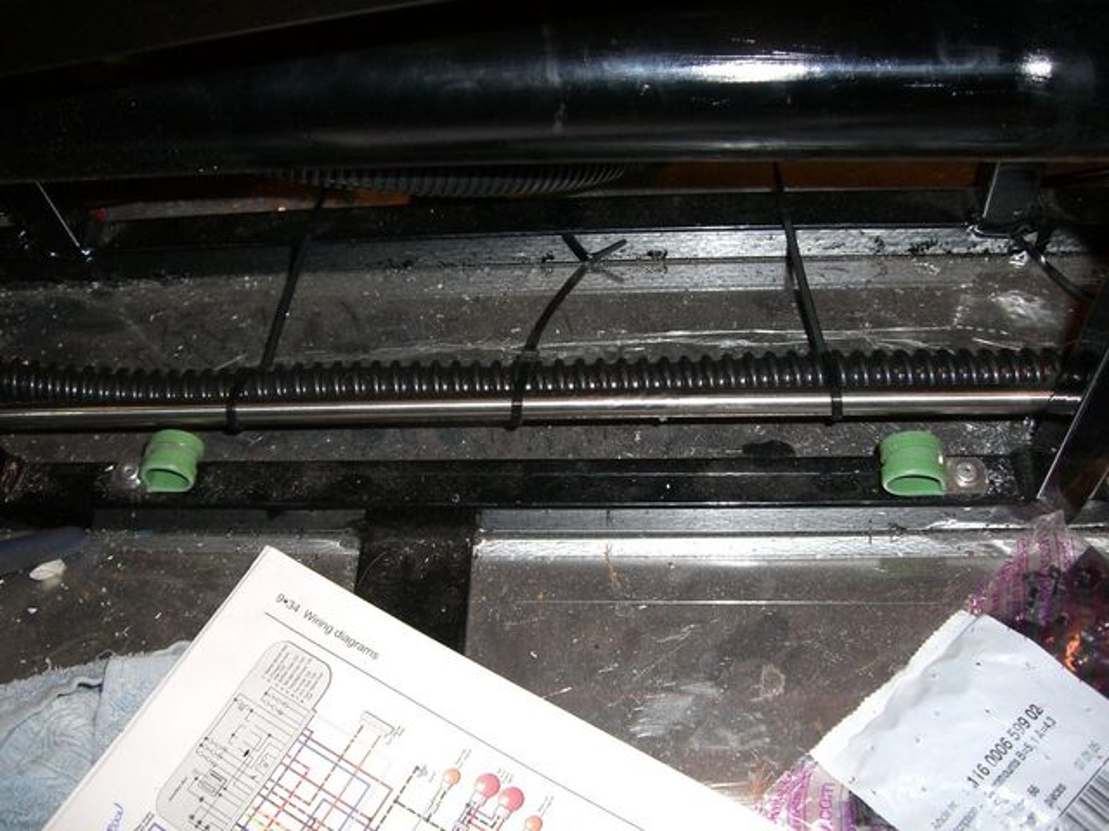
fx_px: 1217
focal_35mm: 38
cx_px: 554
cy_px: 416
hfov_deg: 49.0
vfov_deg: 37.7
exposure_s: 1/60
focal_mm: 6.2
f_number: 2.7
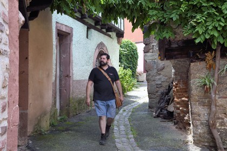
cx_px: 114
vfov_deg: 27.0
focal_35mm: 50
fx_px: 315
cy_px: 76
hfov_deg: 39.6
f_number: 9
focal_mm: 50
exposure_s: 1/200
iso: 400
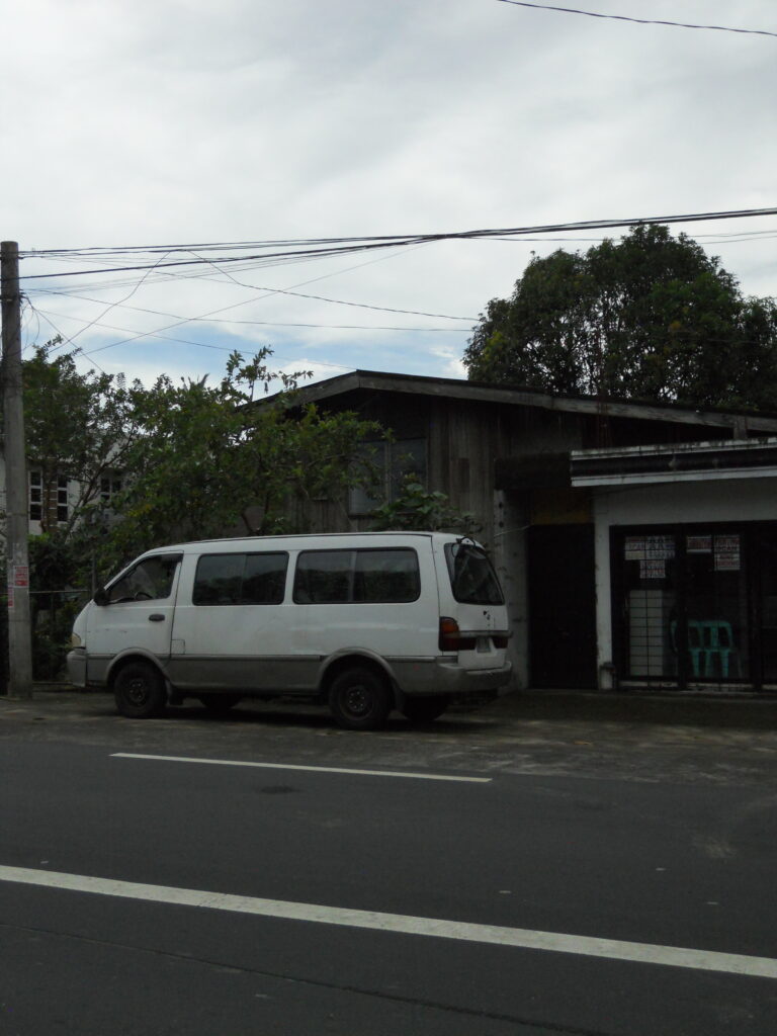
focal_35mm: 41
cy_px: 518
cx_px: 388
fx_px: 1227
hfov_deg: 35.1
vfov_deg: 45.8
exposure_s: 1/1500
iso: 400
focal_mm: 7.3
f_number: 6.4
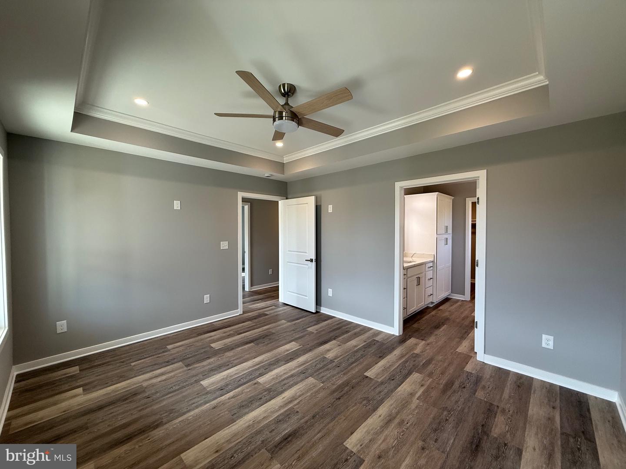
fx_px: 253
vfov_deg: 85.7
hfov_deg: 102.1
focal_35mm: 14
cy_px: 234
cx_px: 313
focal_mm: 2.22
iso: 125
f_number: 2.2
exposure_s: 1/99
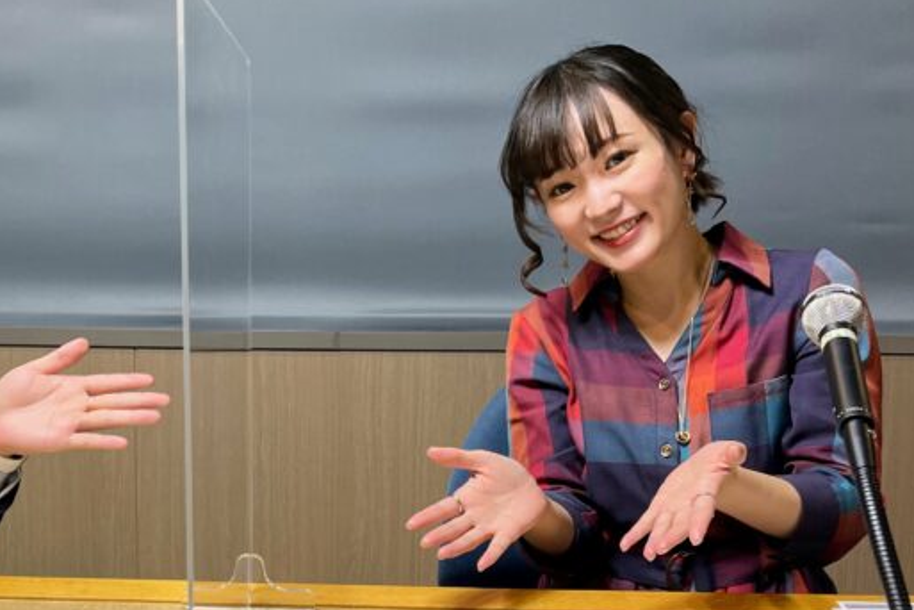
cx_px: 212
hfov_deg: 35.9
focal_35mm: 54
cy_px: 474
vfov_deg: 24.7
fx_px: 1371
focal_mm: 5.1
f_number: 1.6
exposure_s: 1/100
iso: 100
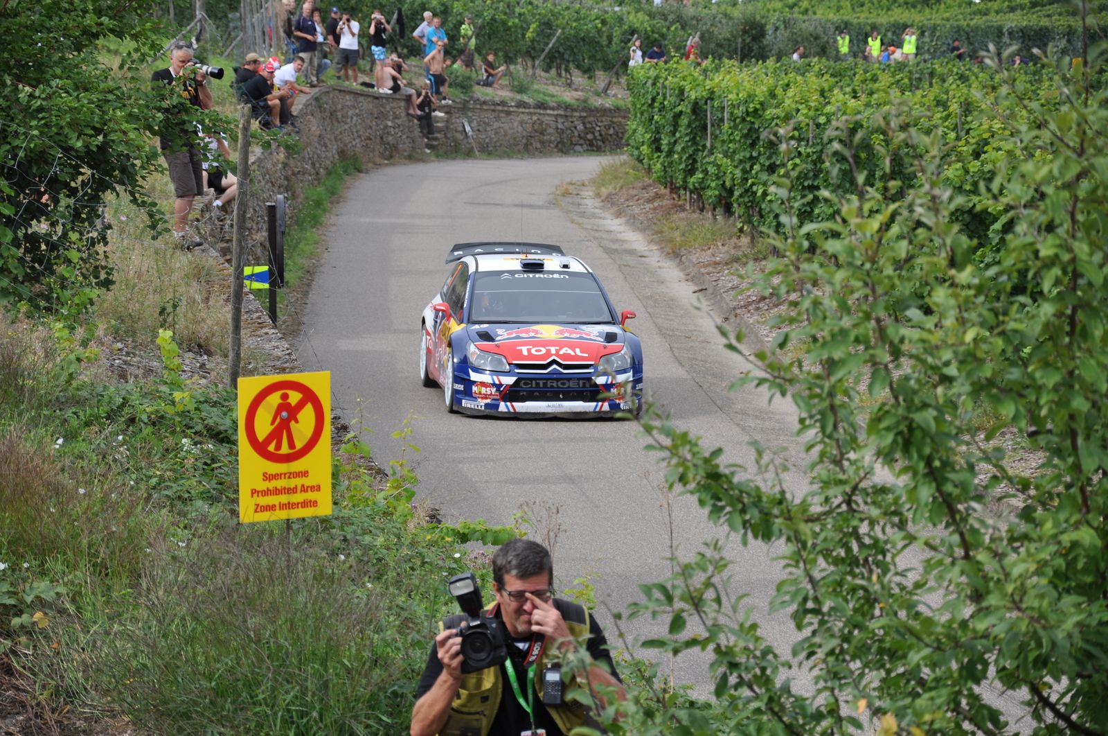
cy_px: 368
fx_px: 4841
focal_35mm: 158
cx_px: 554
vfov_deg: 8.7
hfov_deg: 13.1
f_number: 5.6
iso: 200
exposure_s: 1/500
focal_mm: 105
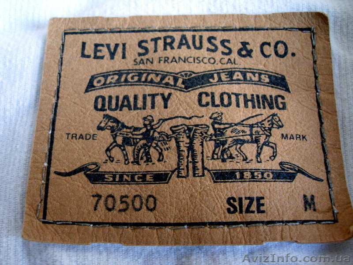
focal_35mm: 37
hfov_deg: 50.1
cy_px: 132
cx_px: 176
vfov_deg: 38.7
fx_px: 377
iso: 200
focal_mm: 6.3
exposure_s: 1/15
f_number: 2.8
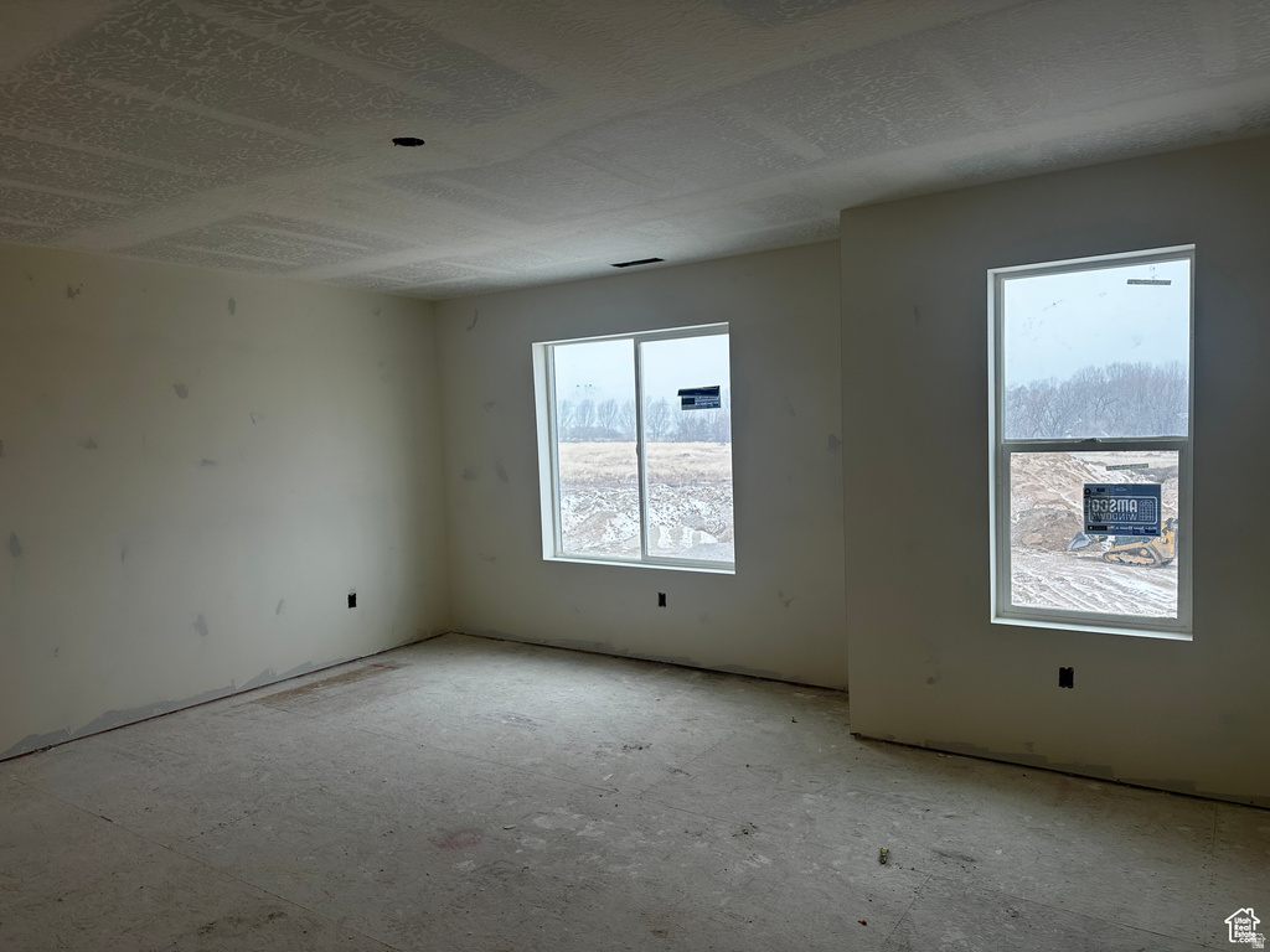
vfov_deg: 56.8
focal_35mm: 24
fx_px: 881
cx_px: 635
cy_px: 476
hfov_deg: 71.6
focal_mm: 6.86
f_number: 1.78
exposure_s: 1/155
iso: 64
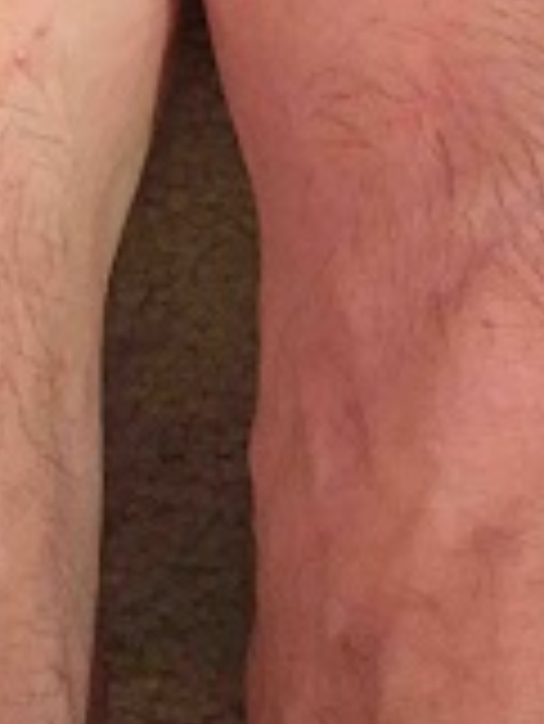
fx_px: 1967
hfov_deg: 15.7
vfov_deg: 20.4
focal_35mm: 94
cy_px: 47
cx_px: 216
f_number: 2.2
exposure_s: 1/17
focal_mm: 4.15
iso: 500
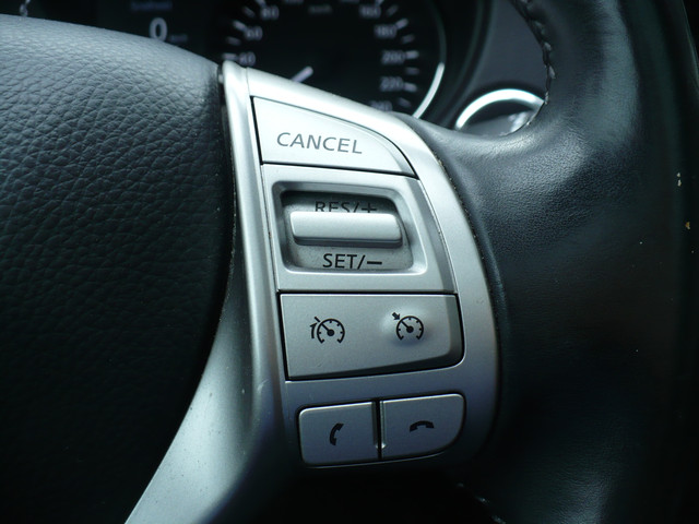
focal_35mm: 37
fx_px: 747
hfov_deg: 50.1
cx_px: 350
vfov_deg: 38.7
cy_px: 262
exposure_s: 1/80
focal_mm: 6.1
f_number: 2.8
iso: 100
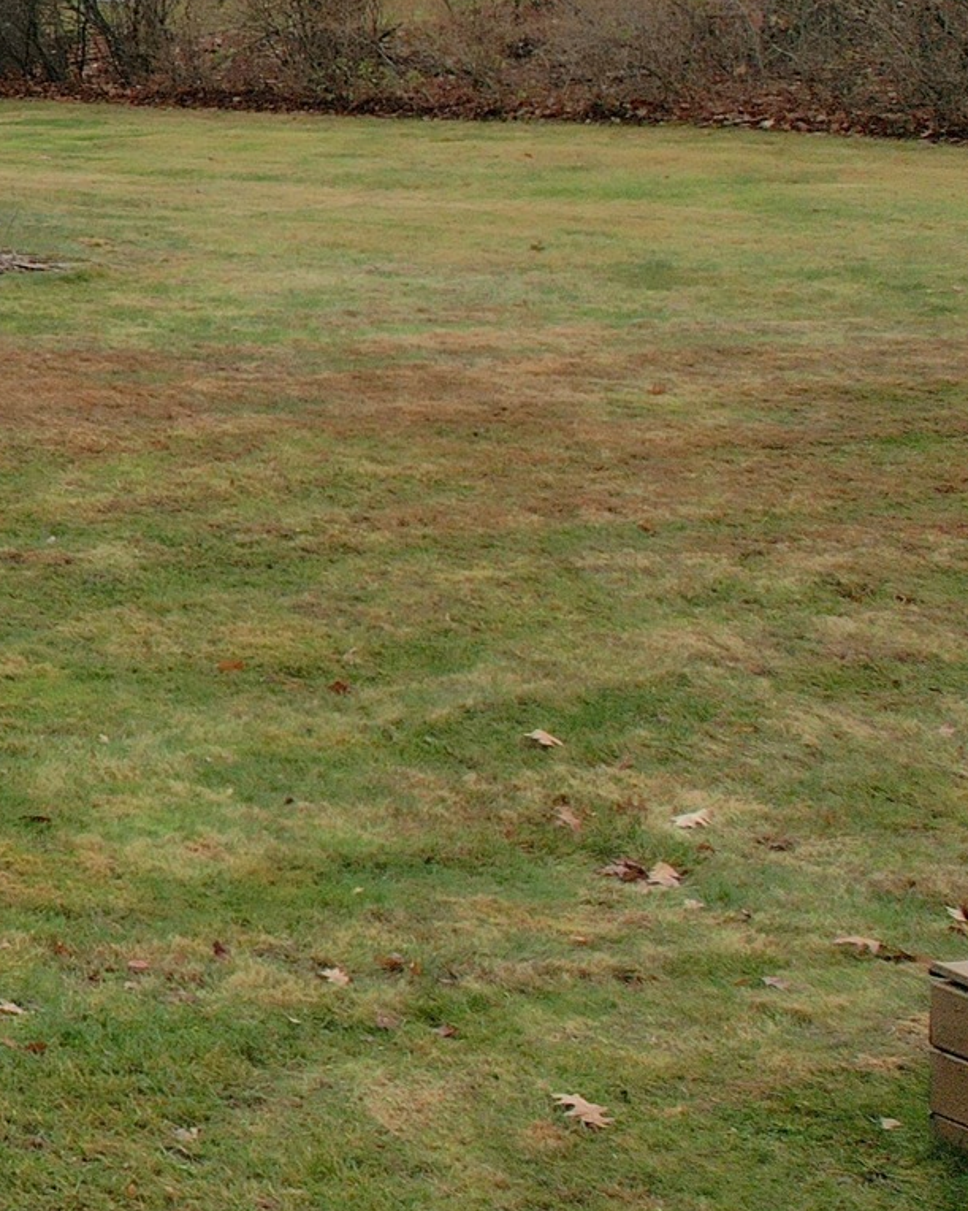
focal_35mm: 83
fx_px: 2973
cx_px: -1442
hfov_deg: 13.2
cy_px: -65
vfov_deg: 22.0
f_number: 2.8
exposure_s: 1/1250
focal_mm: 8.38
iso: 100
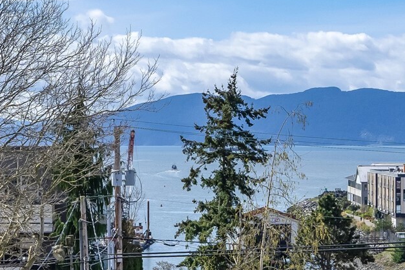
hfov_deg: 14.9
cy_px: 149
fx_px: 1552
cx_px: 244
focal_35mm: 138
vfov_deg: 9.9
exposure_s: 1/800
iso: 250
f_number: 9
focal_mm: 34.5
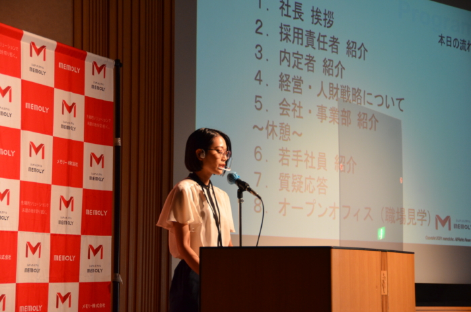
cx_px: 236
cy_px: 156
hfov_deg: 21.9
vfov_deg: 14.6
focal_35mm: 93
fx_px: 1215
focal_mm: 62
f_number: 4.8
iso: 1000
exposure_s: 1/40
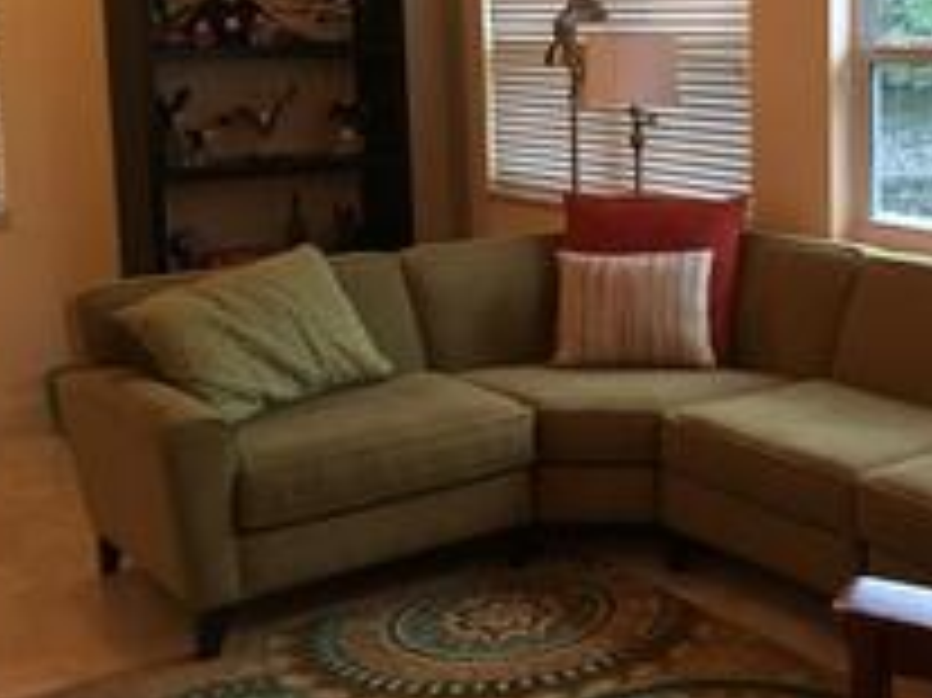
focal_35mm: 56
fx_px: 1507
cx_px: 833
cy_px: 230
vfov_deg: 25.9
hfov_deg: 32.7
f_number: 2.2
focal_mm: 4.15
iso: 100
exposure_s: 1/10
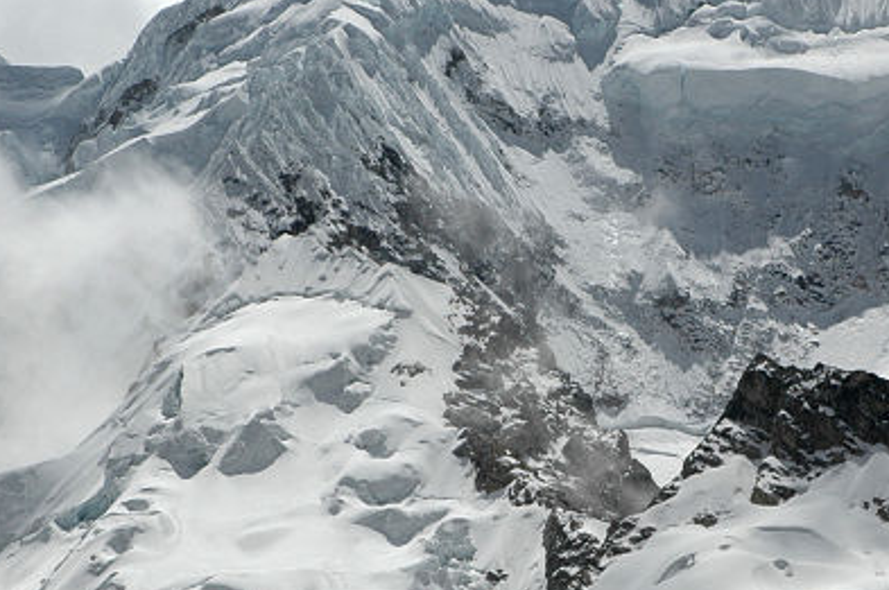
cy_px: 414
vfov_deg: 8.3
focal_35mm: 165
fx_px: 4069
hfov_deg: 12.4
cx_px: 717
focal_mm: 48
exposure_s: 1/640
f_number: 13
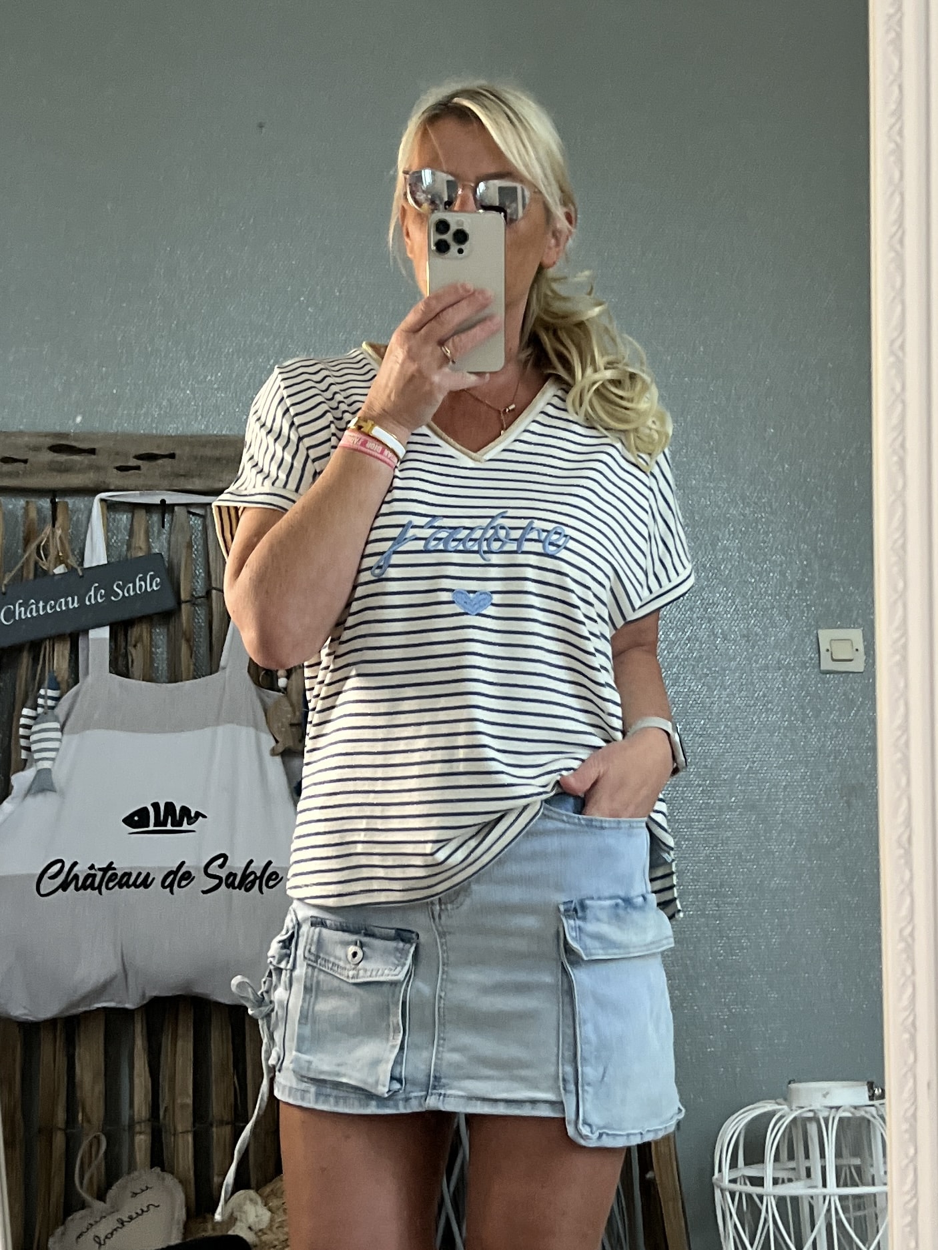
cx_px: 469
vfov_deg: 67.3
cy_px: 625
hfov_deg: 53.1
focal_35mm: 26
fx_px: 939
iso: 400
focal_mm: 5.7
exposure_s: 1/60
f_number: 1.5
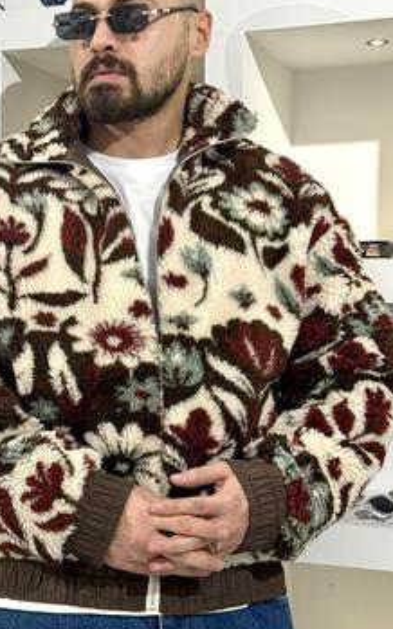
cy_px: 328
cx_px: 135
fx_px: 1166
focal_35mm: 68
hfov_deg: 19.1
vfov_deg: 30.2
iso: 100
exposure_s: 1/100
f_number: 1.78
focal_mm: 6.76
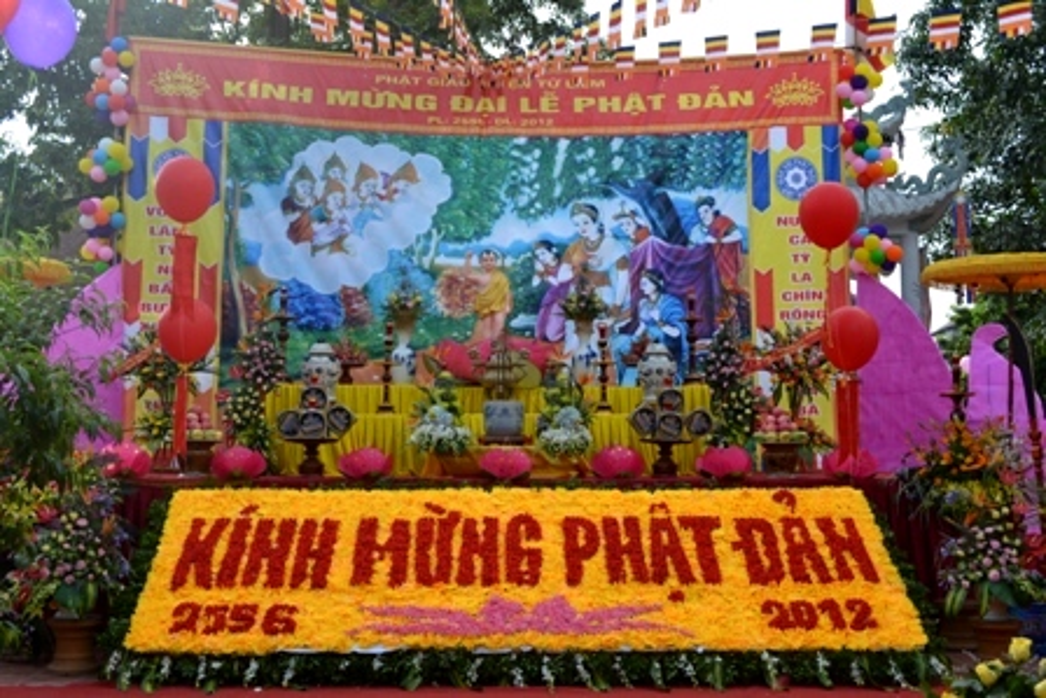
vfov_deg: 34.2
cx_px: 523
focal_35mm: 39
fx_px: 1133
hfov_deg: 49.5
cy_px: 349
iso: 200
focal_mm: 26
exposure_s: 1/200
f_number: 7.1
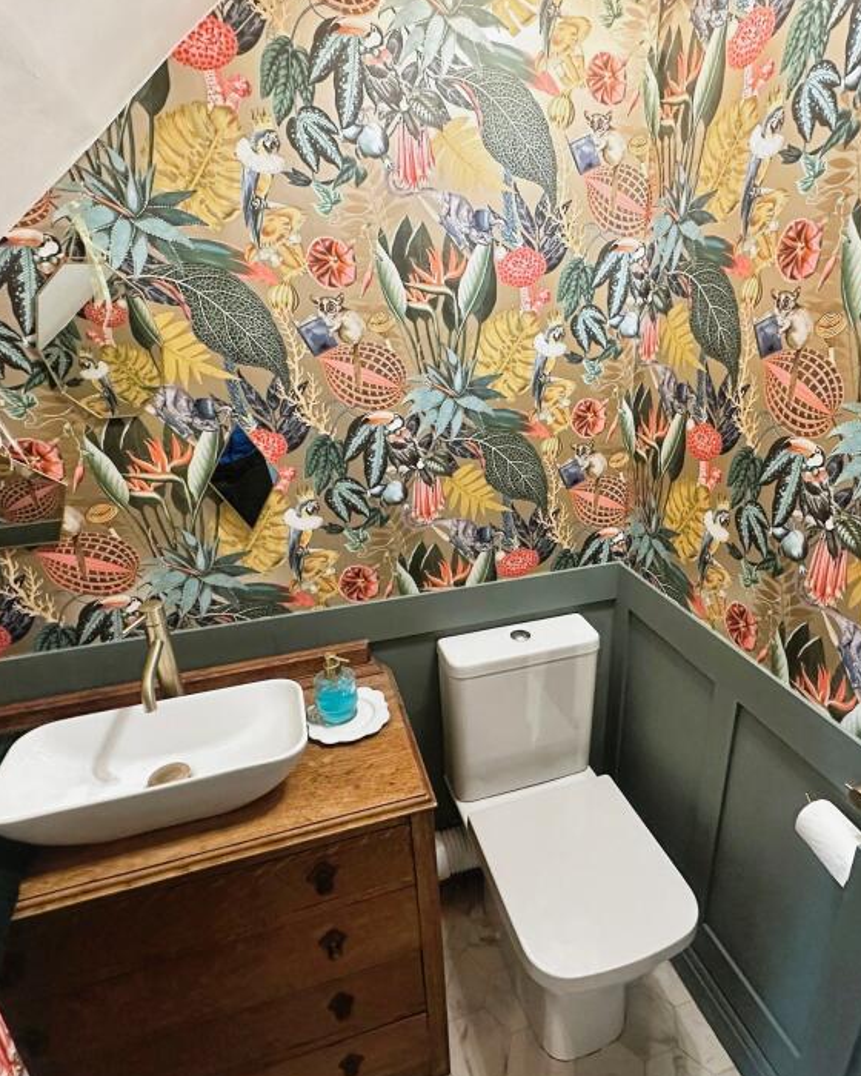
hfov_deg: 67.8
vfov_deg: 80.4
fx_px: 637
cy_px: 532
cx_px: 486
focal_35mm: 20
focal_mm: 2.22
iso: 800
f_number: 2.2
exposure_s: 1/50
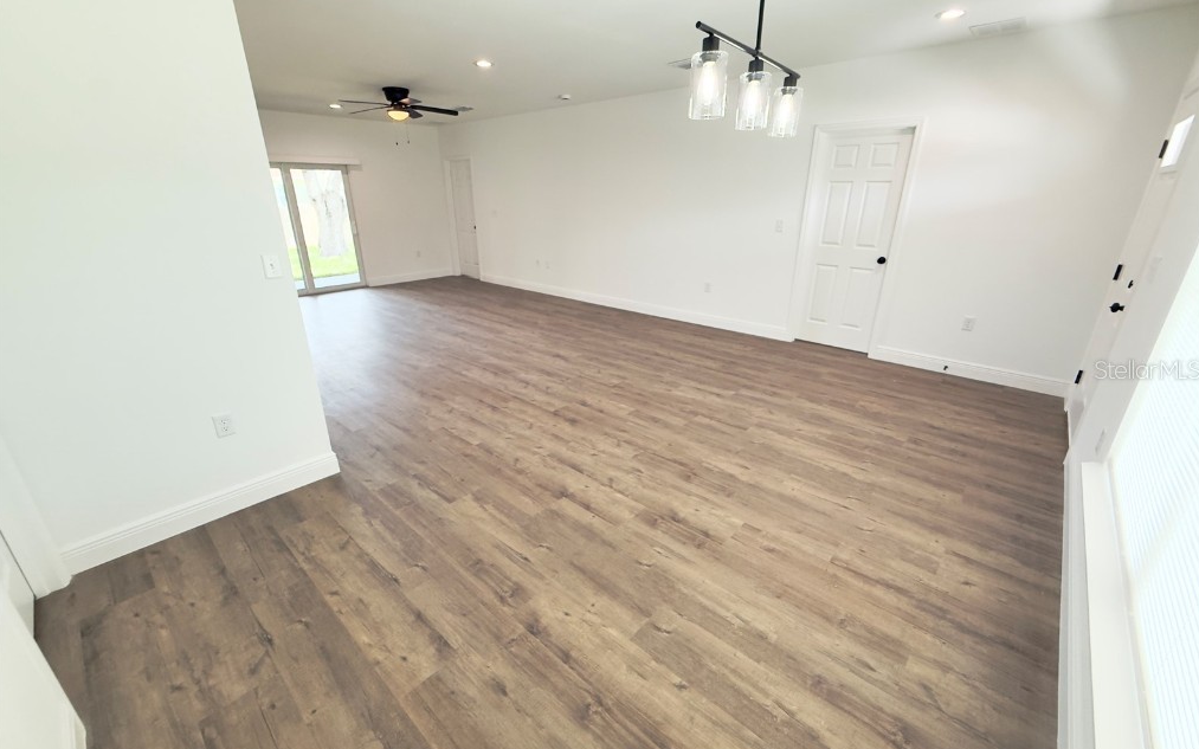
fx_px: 490
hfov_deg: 101.5
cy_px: 369
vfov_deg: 74.8
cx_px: 600
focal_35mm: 15
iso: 200
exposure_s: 1/120
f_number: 2.2
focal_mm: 2.22
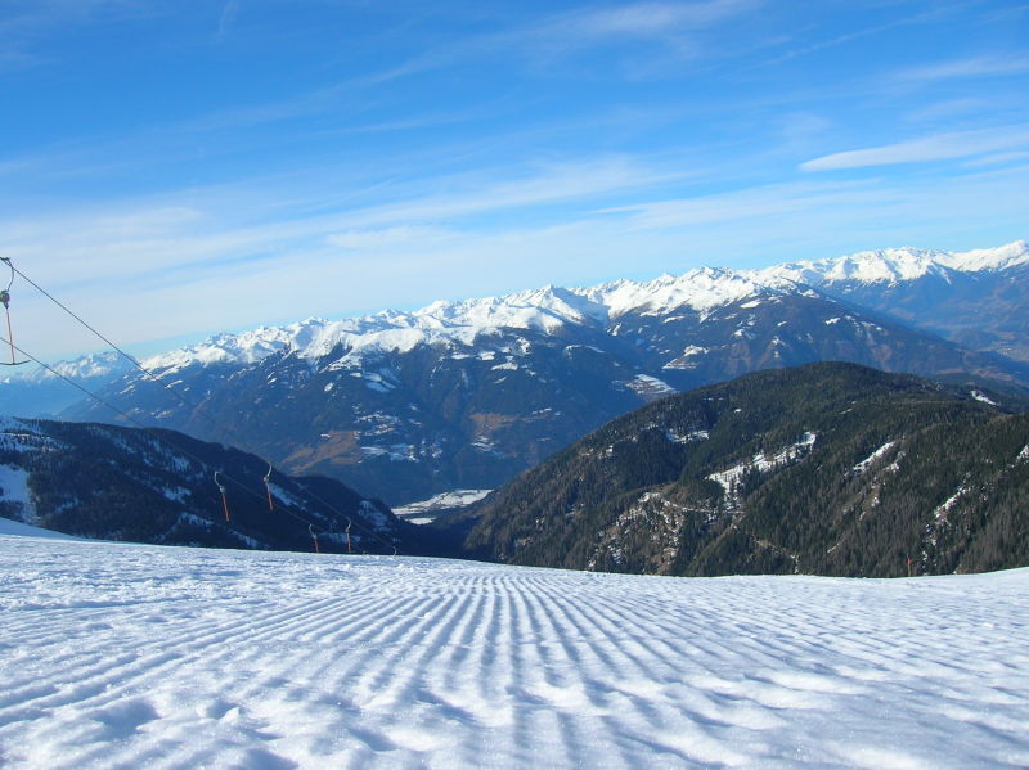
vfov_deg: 41.8
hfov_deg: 54.0
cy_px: 385
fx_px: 1010
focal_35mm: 34
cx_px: 514
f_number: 4.9
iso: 50
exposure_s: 1/460
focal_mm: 5.7
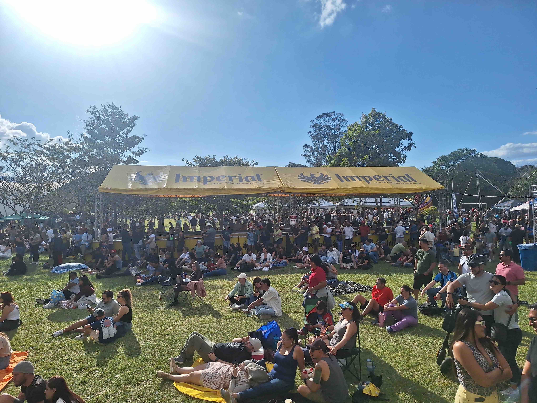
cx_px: 268
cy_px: 202
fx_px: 357
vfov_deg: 58.9
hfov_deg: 73.9
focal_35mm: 23
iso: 40
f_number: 1.8
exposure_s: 1/7042
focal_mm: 5.54
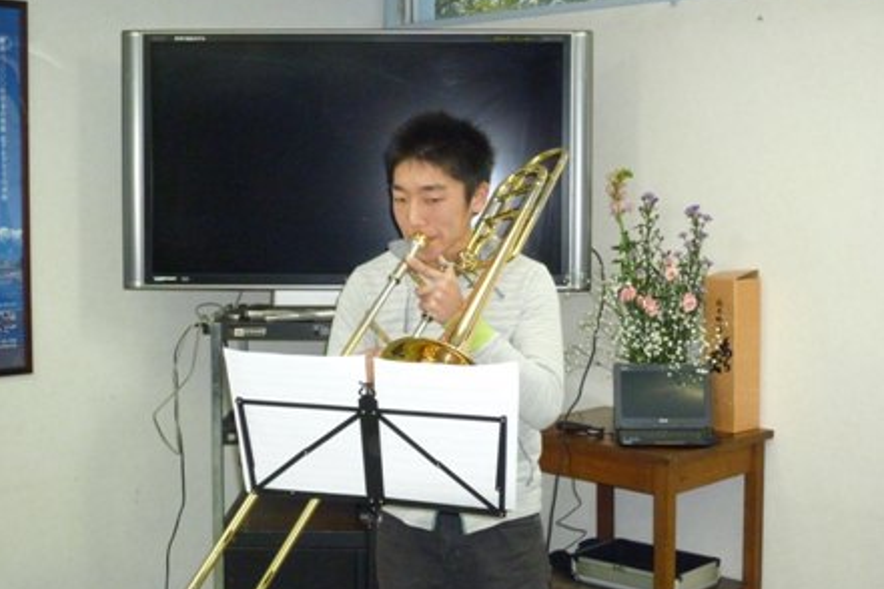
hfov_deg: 35.6
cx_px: 443
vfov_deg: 24.2
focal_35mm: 56
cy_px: 276
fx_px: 1375
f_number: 4.3
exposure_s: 1/40
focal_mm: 9.3
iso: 500
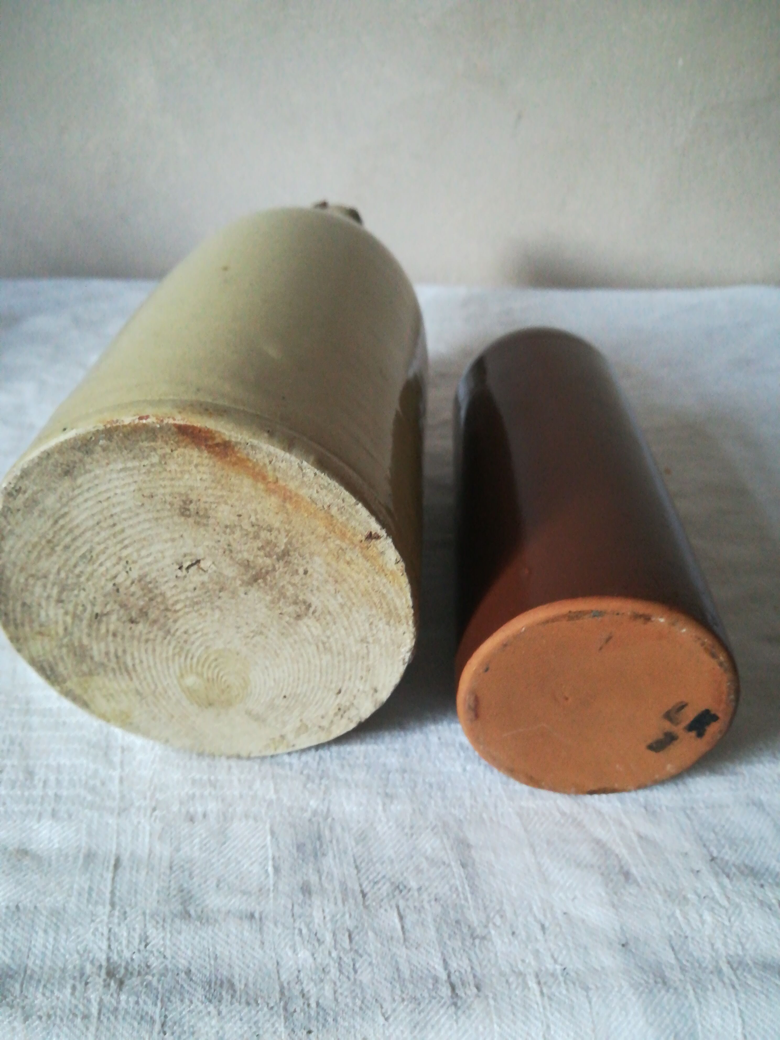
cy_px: 520
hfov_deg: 53.1
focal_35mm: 26
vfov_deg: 67.3
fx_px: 781
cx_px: 390
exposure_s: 1/15
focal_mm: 3.83
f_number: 2.2
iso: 640
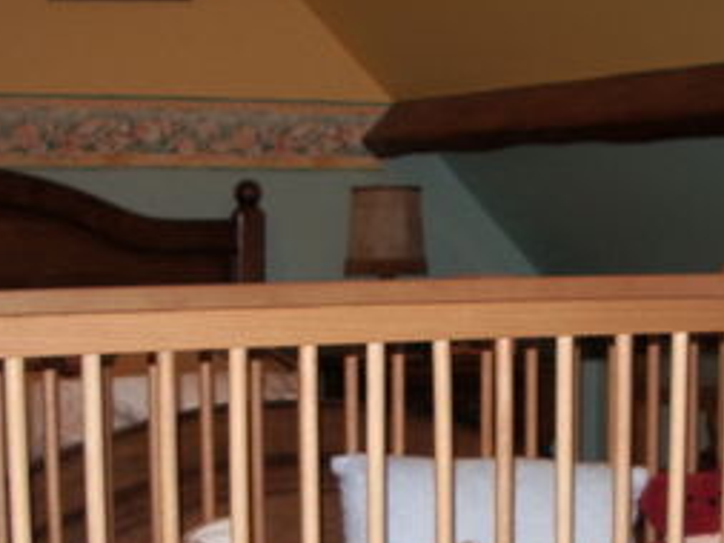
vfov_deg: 17.3
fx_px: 1737
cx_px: 492
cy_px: 563
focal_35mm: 83
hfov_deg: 23.4
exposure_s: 1/40
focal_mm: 5.8
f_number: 2.6
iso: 100
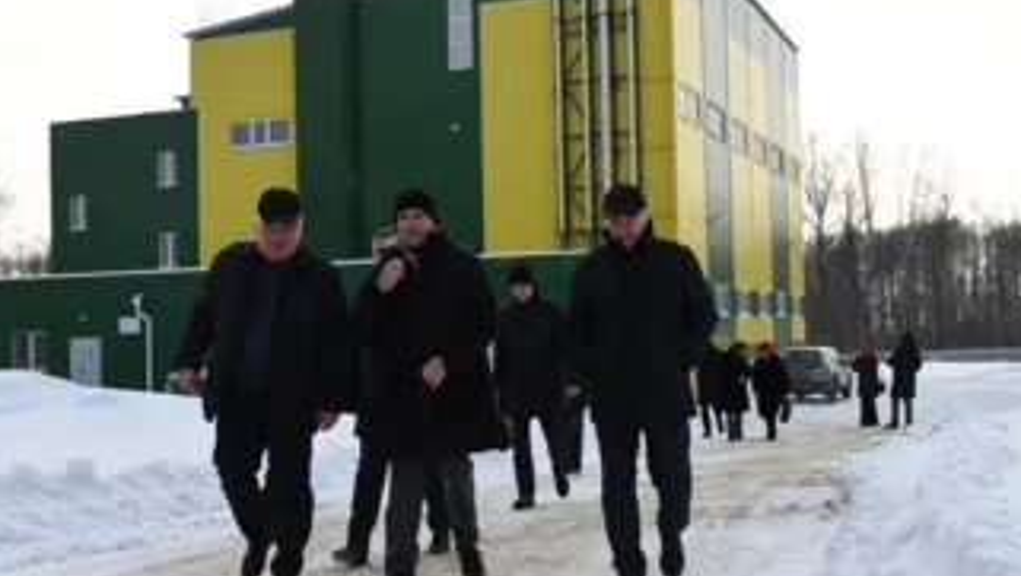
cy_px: 288
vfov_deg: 25.5
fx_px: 1273
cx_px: 448
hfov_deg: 43.6
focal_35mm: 47
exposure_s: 1/4000
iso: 800
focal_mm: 24
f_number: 5.6
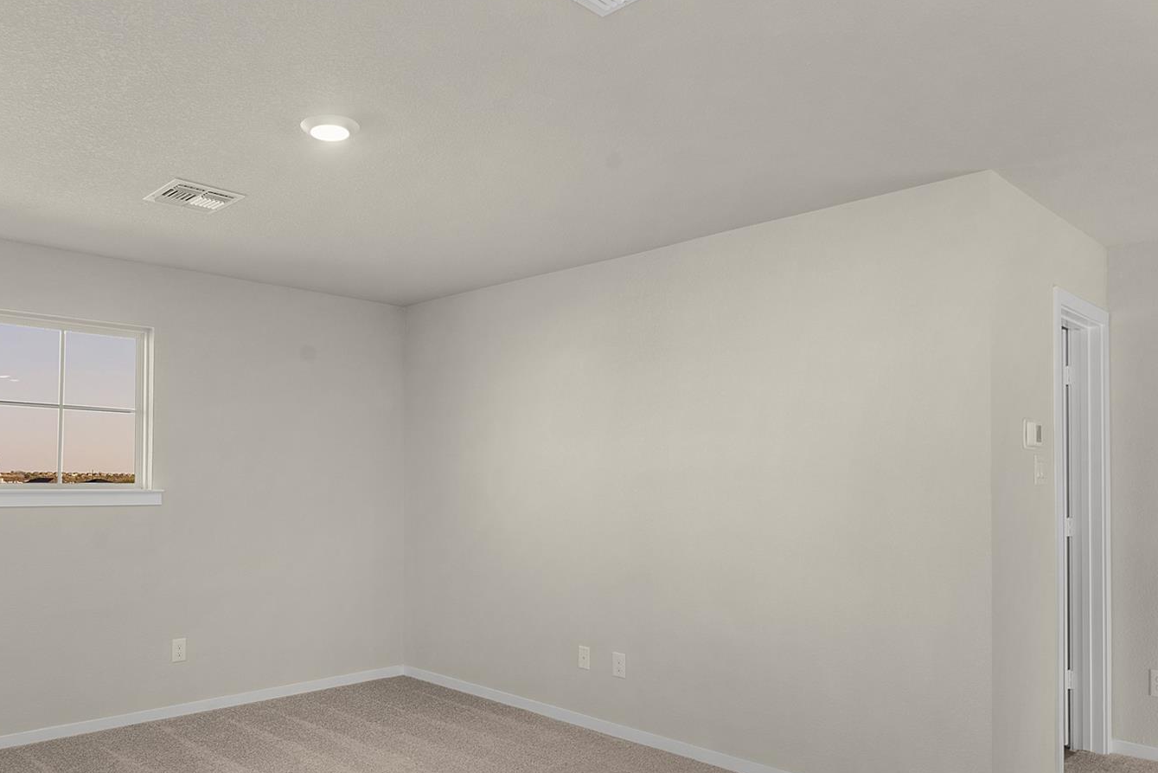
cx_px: 418
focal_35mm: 26
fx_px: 836
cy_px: 468
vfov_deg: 49.2
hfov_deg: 68.1
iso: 100
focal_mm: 17
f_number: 9
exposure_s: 1
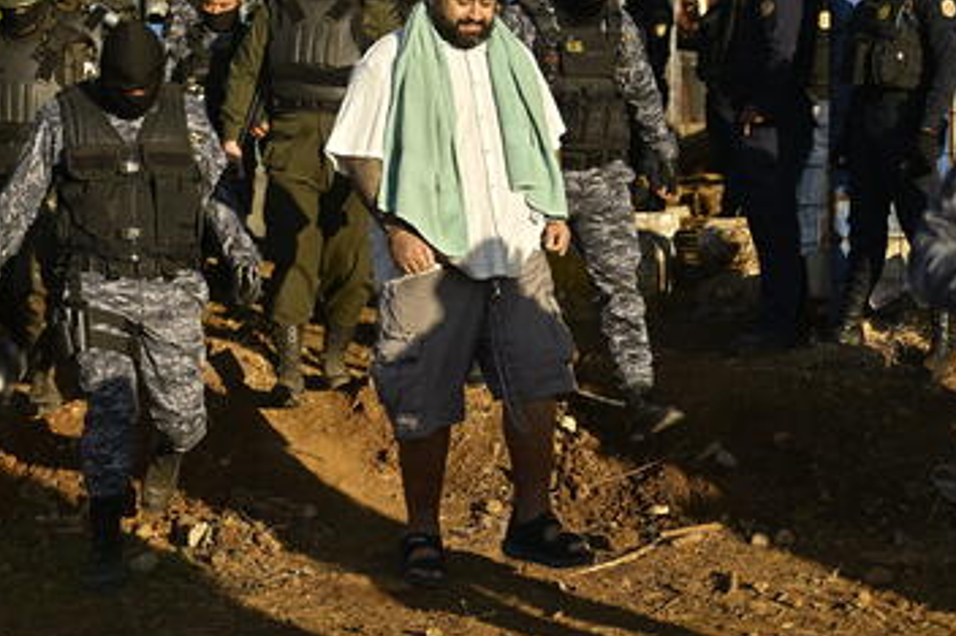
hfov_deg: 22.4
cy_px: 254
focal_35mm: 91
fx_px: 2414
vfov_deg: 15.0
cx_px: 475
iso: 320
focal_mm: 43
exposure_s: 1/6400
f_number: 2.8
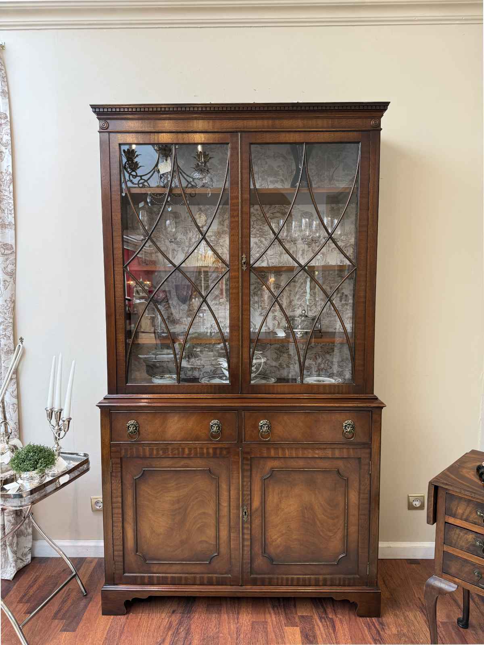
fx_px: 447
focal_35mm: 24
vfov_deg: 71.6
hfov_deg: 56.8
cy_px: 322
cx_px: 242
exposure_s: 1/100
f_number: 1.8
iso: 125
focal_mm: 6.8
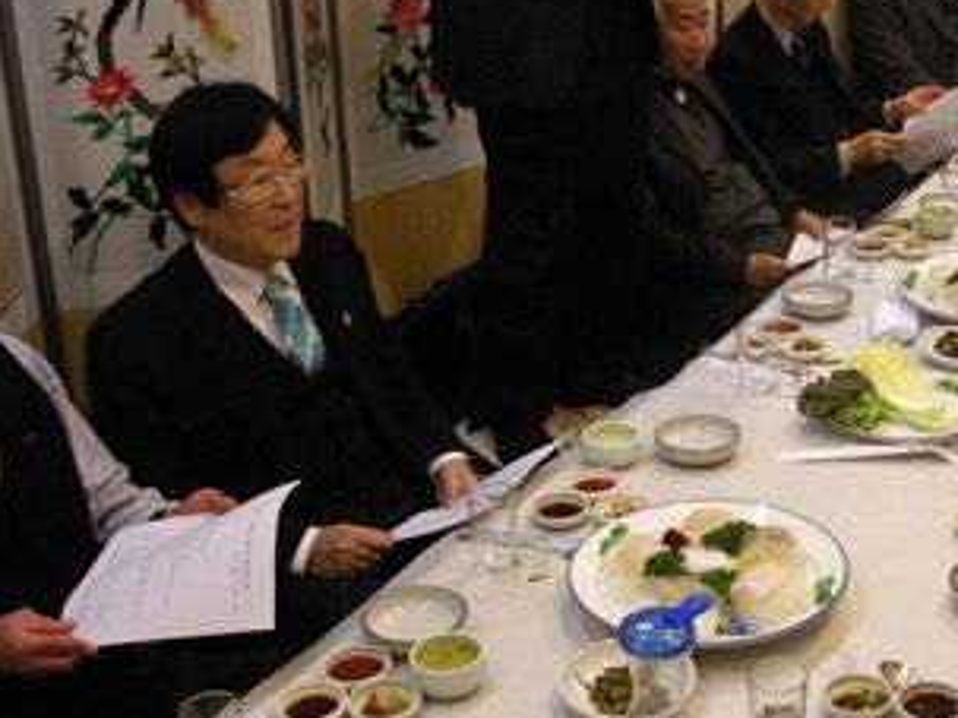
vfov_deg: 25.5
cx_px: 756
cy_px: 234
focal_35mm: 57
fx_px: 1577
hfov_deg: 32.9
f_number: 2.8
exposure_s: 1/25.7
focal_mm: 4.7
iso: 400
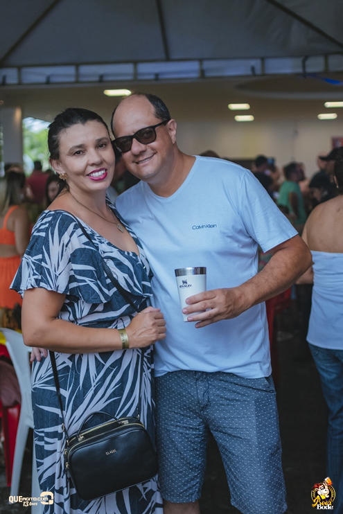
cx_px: 172
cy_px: 257
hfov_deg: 25.8
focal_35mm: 52
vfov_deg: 37.8
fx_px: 750
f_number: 2
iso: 2500
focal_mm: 35
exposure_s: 1/2500
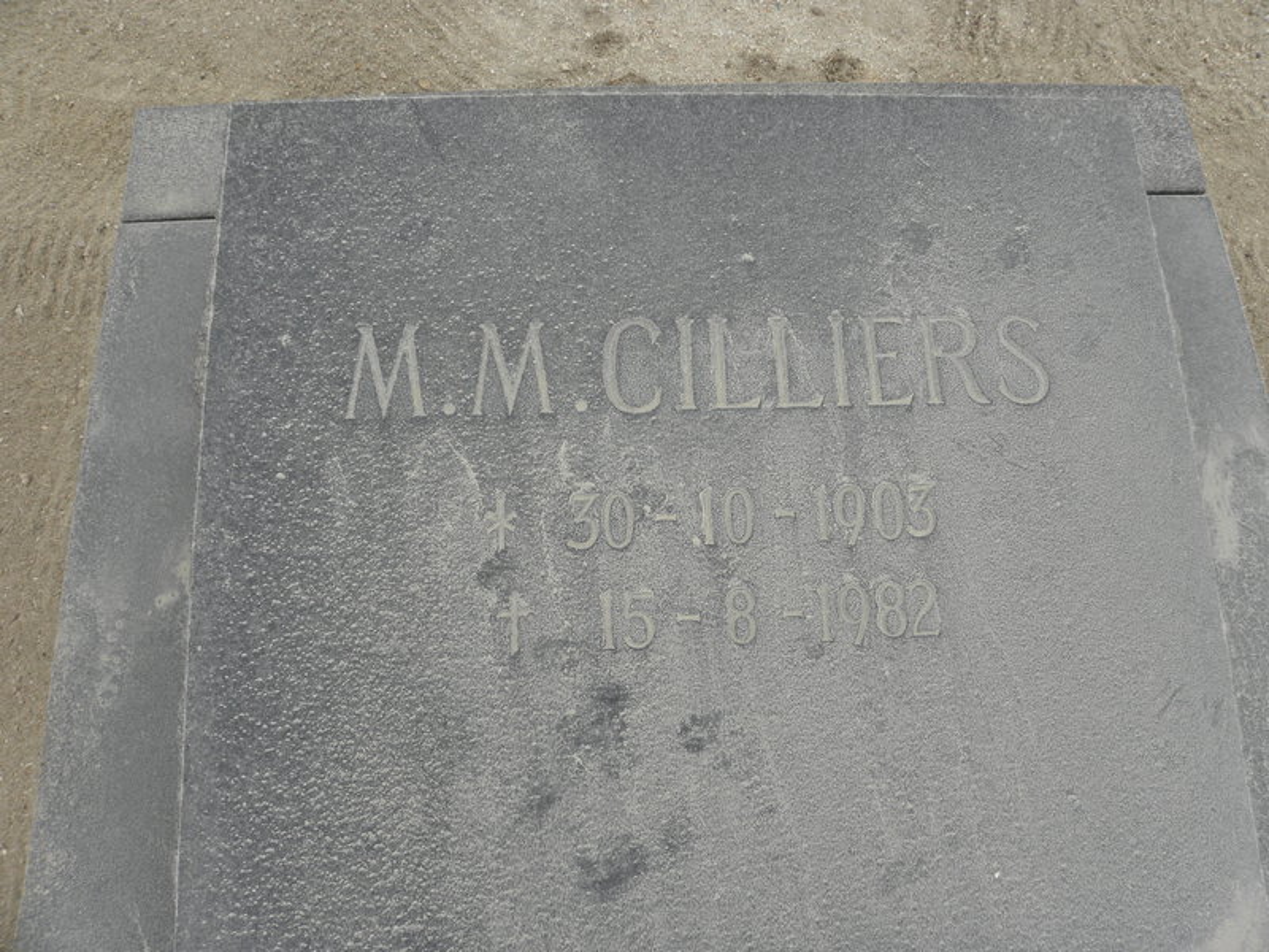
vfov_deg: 53.1
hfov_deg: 67.3
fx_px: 953
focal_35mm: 26
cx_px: 634
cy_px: 476
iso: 64
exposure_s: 1/80
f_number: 5.6
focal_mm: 4.6
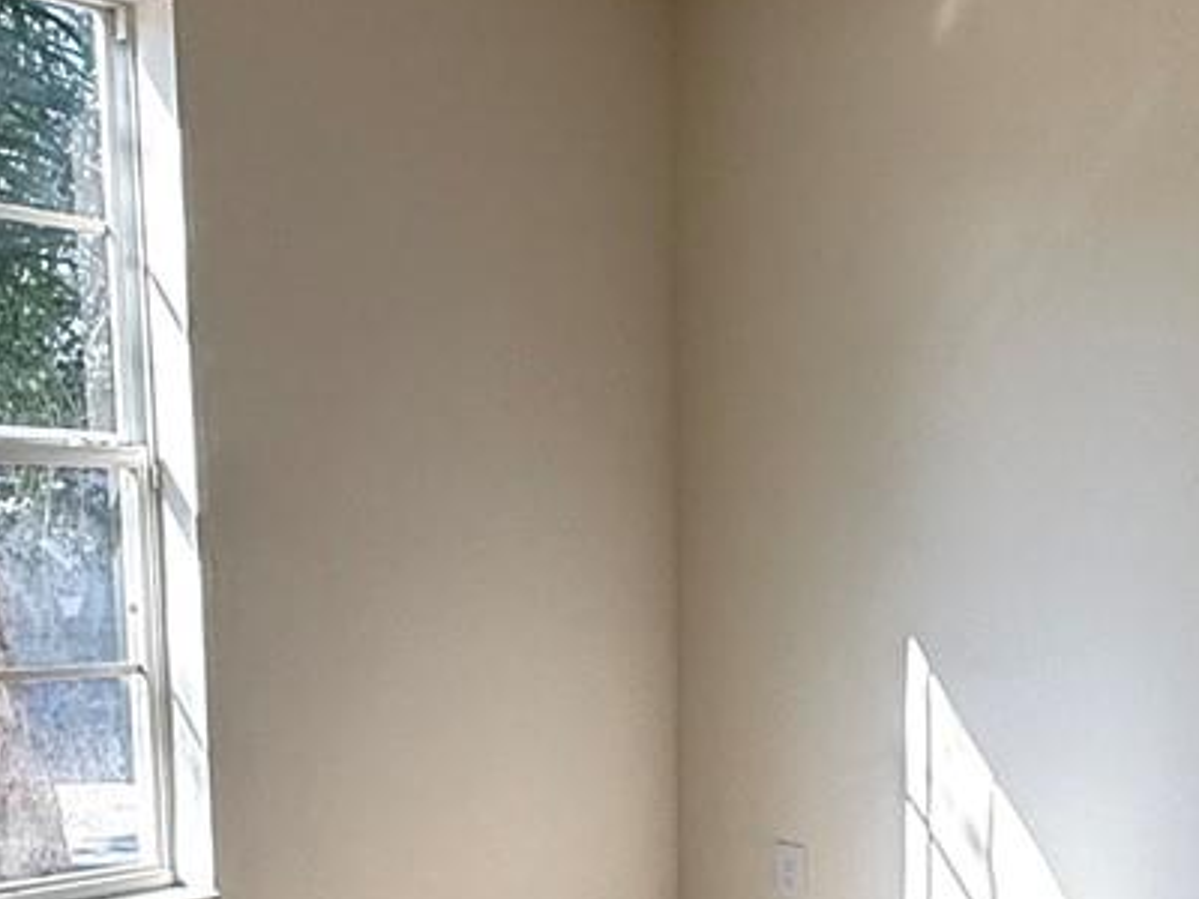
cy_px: 800
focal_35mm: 56
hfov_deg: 30.6
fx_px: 1940
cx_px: 1325
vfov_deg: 25.3
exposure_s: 1/326
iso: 64
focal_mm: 2.22
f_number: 2.2
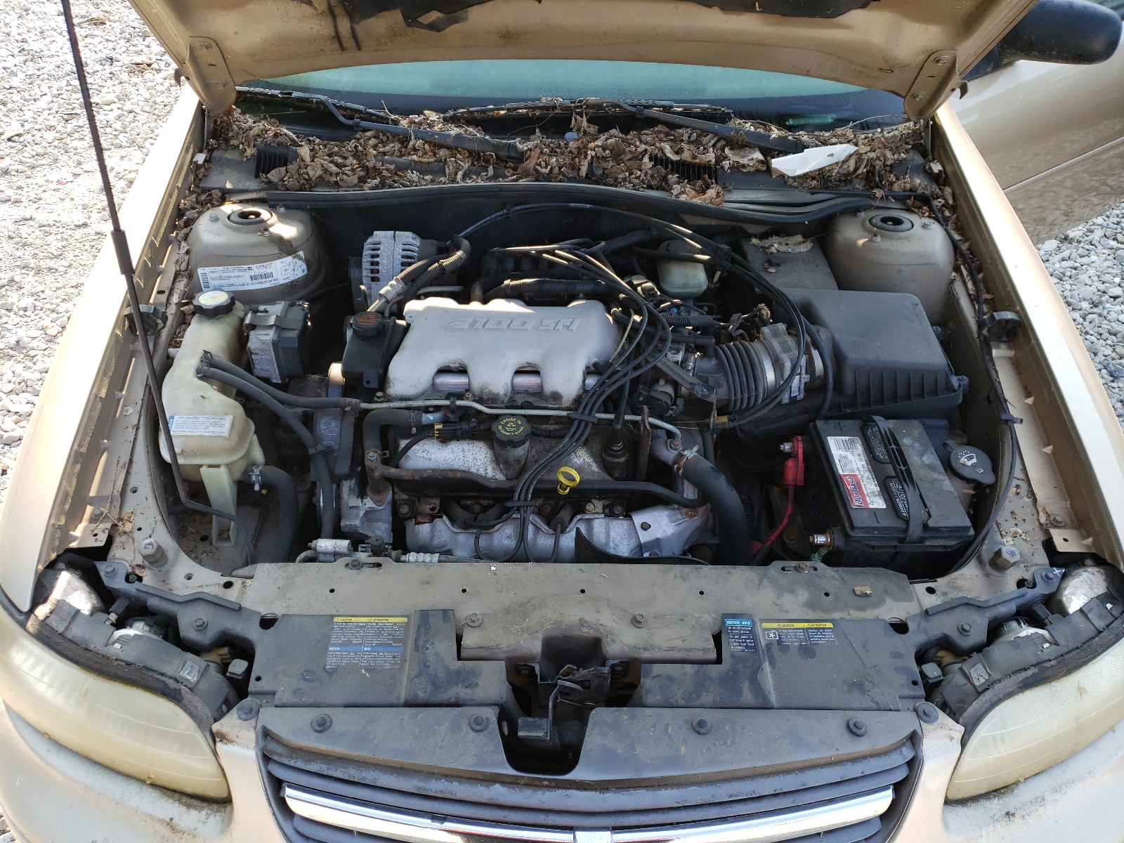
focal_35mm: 26
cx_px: 562
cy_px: 422
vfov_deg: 53.1
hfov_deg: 67.3
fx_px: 844
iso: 50
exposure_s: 1/323
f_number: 1.5
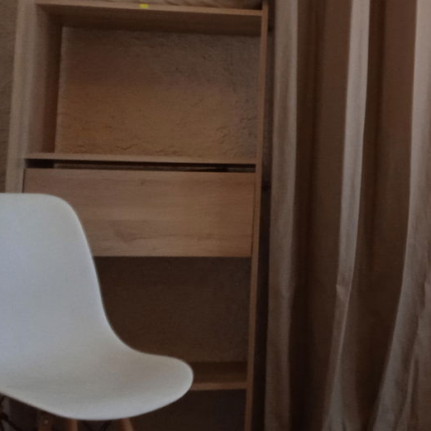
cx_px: 499
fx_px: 1071
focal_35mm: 76
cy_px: 67
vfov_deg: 22.4
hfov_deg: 21.4
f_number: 2.2
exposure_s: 1/50
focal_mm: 3.43
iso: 211
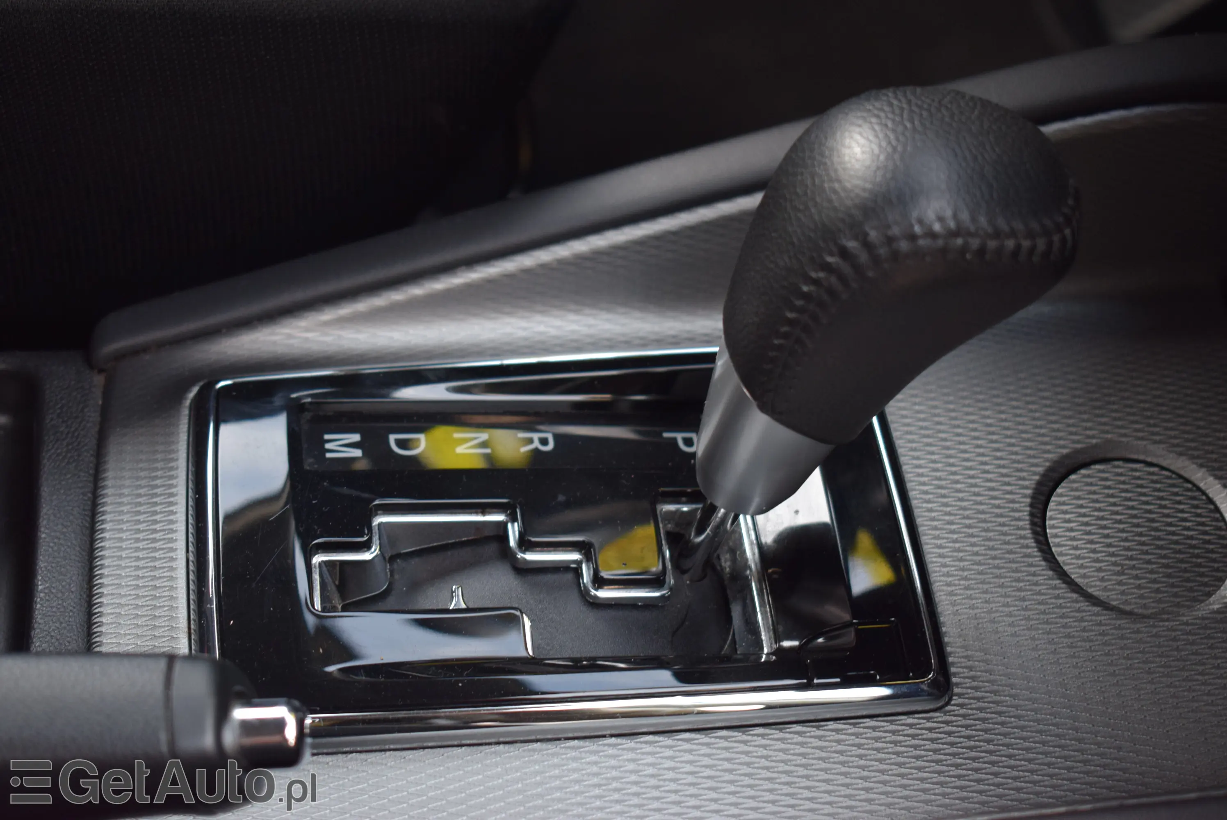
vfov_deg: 20.2
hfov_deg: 29.8
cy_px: 410
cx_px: 614
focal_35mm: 68
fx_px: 2302
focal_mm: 45
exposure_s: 1/60
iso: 800
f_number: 5
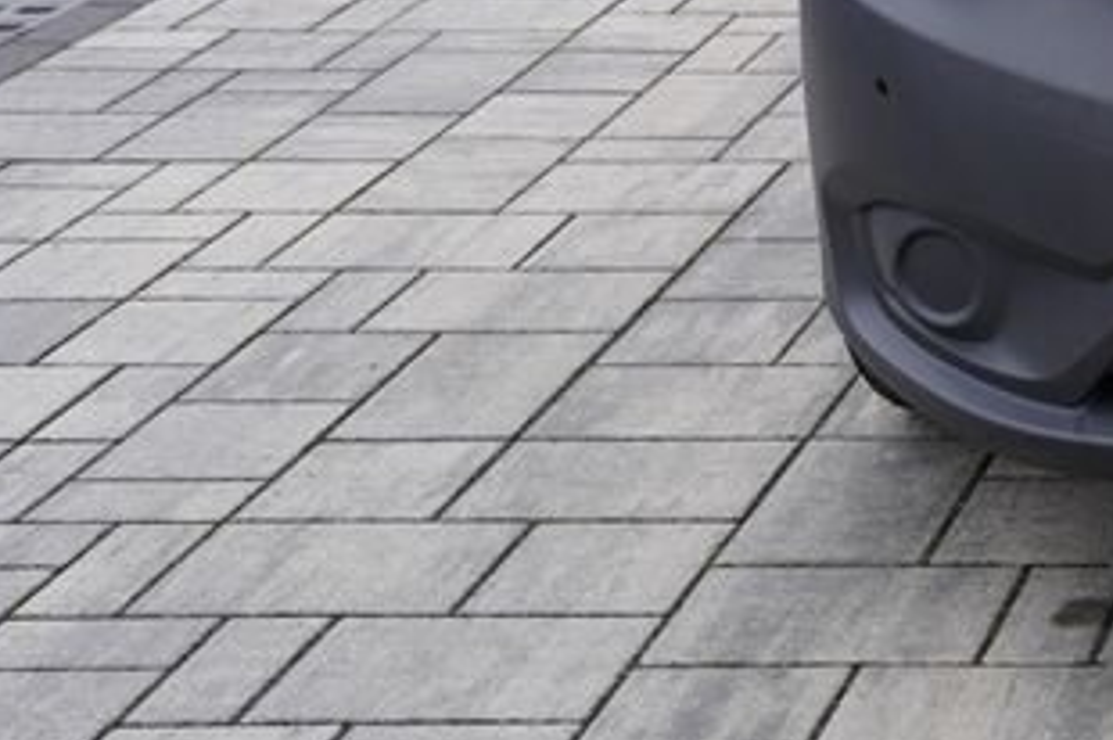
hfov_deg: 16.6
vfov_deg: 11.9
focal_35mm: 109
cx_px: 1792
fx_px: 3366
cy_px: -424
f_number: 4
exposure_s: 1/80
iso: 100
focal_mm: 33
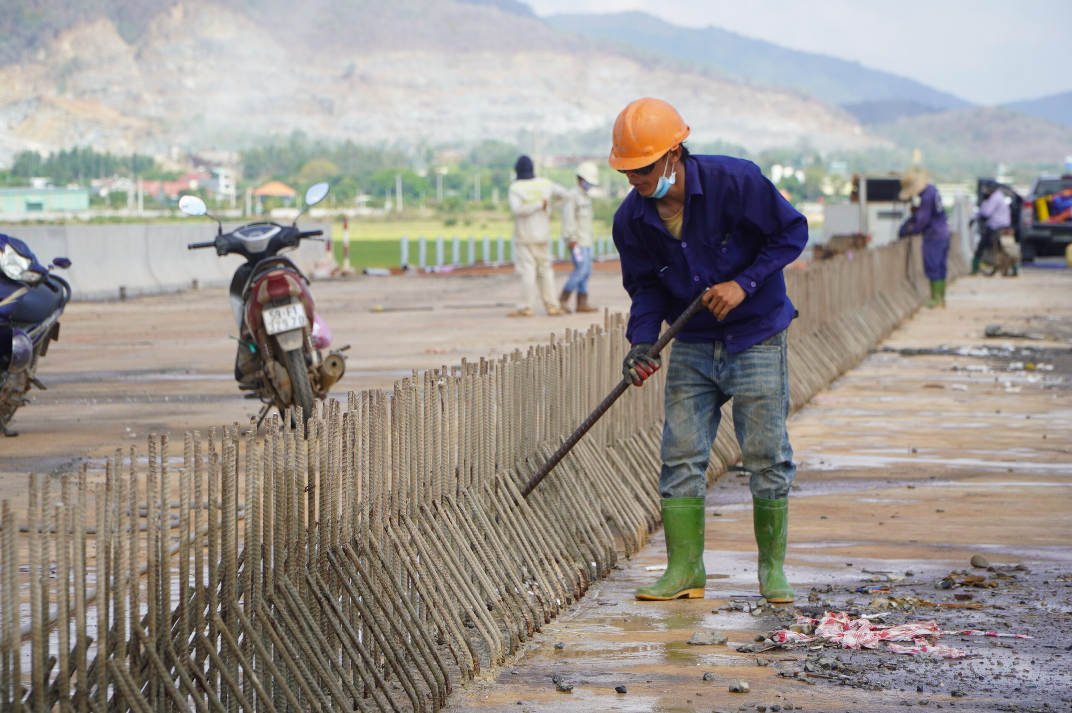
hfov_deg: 14.7
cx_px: 536
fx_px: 4150
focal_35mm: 140
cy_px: 356
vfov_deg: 9.8
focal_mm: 93
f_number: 6.3
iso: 100
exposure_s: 1/250
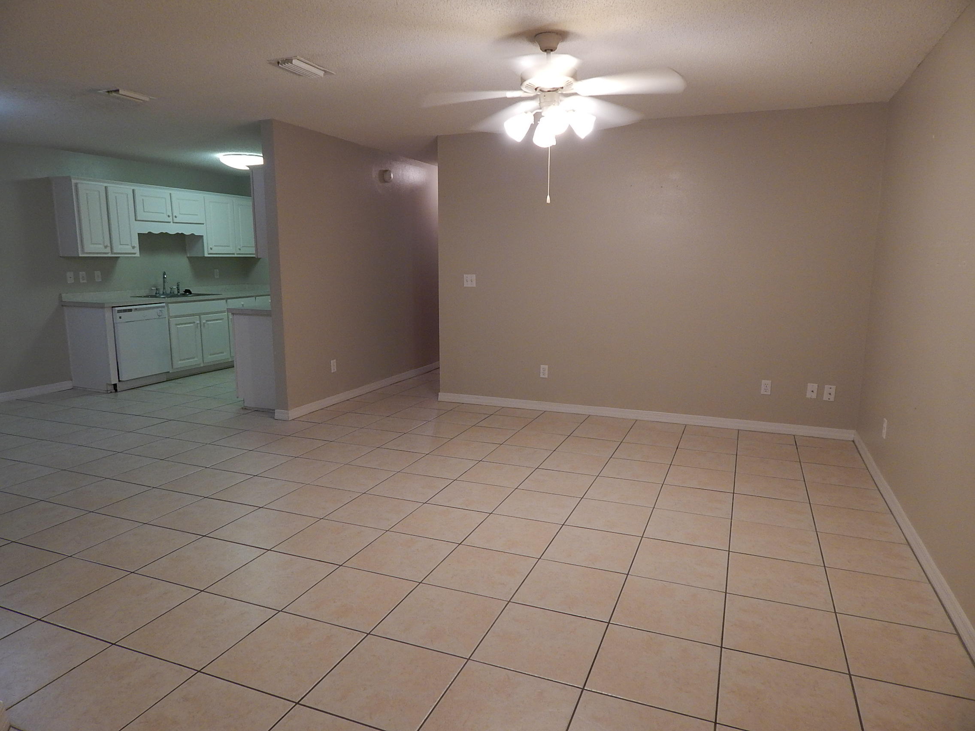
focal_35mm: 23
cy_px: 366
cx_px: 488
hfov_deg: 73.9
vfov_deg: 58.9
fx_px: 648
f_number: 3
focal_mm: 4
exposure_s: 1/30
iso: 200
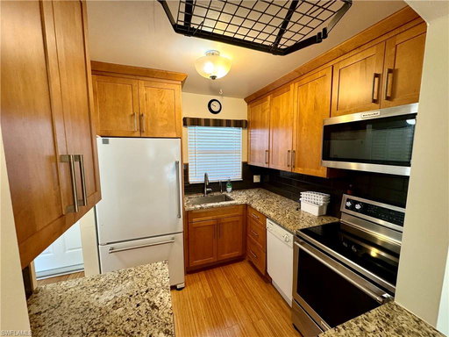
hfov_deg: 102.1
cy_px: 168
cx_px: 224
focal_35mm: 14
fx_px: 182
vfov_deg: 85.7
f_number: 2.2
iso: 250
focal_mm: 2.22
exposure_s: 1/60
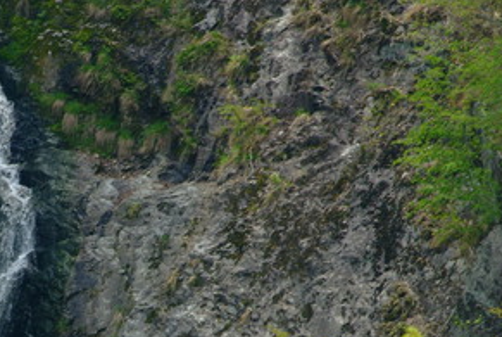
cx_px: -63
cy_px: 197
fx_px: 10055
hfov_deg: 2.9
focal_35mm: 720
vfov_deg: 1.9
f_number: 8
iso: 200
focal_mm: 200
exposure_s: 1/125
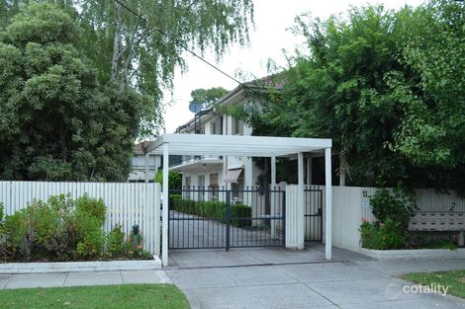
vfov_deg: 34.2
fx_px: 504
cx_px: 232
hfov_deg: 49.6
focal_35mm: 39
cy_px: 154
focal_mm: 26
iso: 400
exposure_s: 1/100
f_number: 5.6
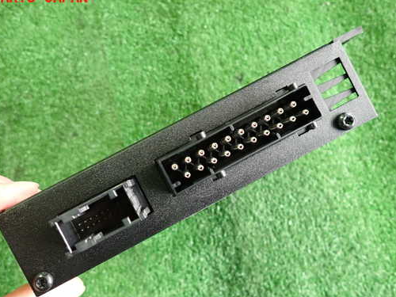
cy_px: 166
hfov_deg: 59.9
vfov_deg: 46.7
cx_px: 181
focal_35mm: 30
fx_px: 343
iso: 400
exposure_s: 1/50
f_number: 2
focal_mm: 4.5
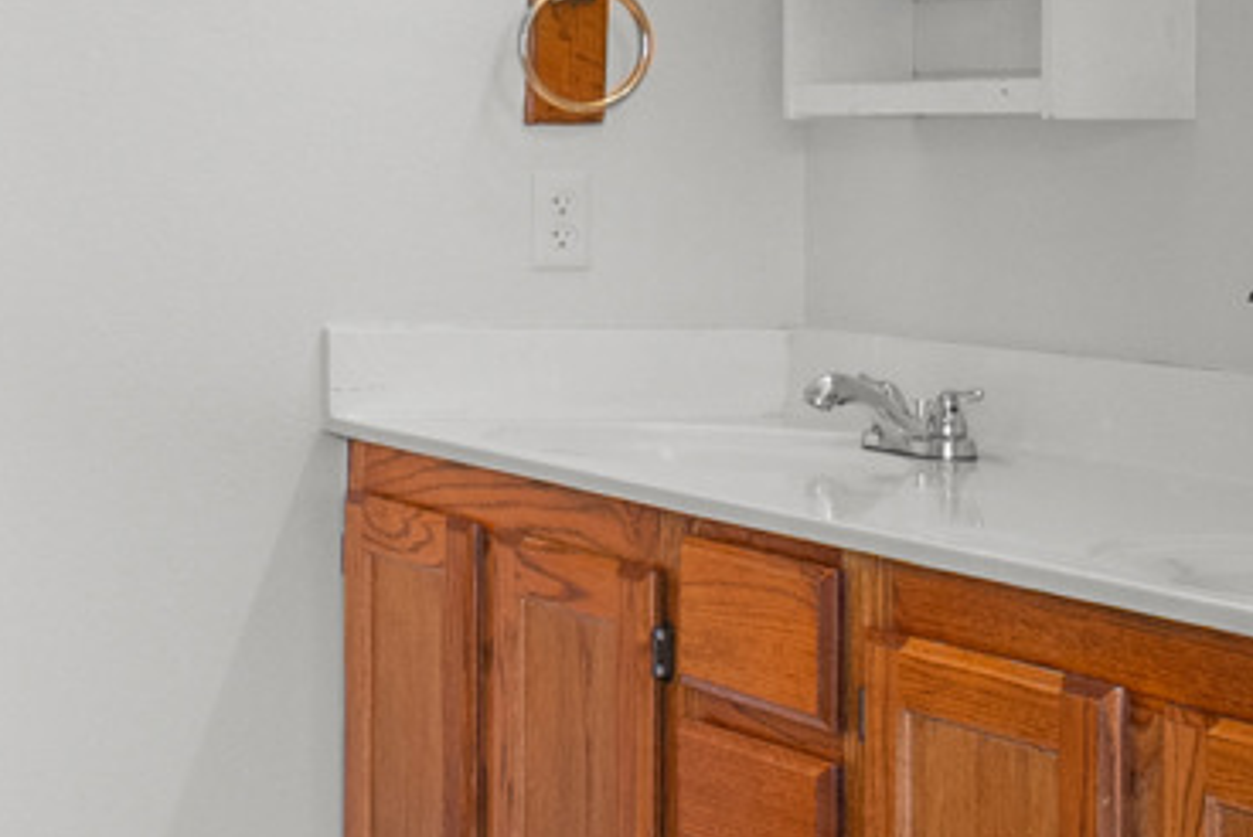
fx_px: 3427
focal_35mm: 98
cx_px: -998
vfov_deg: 13.8
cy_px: 46
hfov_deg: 17.1
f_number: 8
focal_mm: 14.5
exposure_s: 1/4
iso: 500
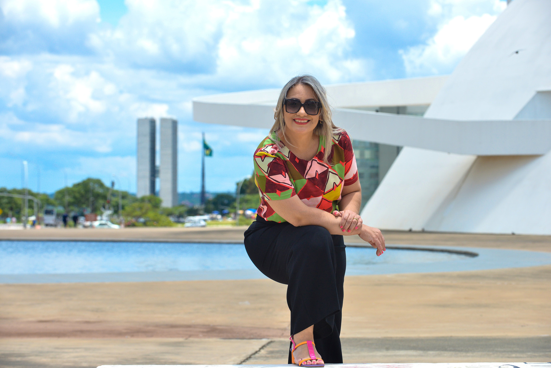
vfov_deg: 11.0
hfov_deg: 16.4
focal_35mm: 125
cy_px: 184
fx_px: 1914
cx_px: 276
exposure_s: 1/1000
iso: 560
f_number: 14
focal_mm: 125
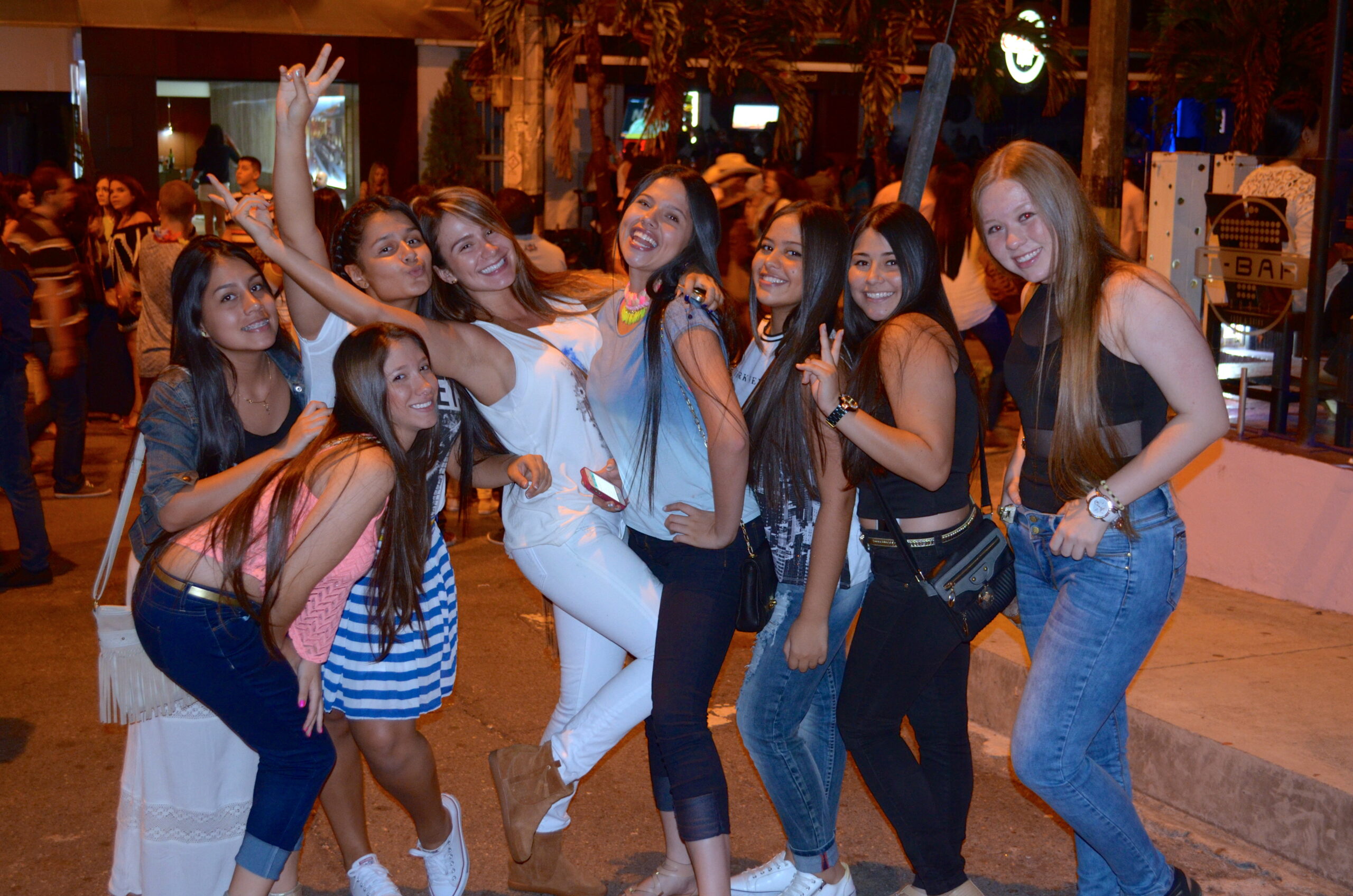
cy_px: 448
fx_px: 1688
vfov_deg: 29.7
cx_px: 676
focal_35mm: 45
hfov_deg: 43.7
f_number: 4.5
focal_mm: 30
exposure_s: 1/20
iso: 1000
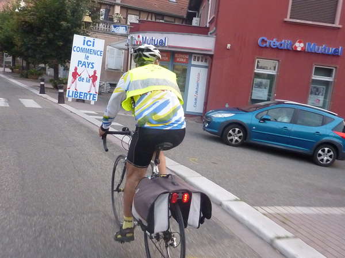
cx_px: 172
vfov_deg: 39.7
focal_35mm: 36
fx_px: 359
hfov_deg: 51.4
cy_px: 129
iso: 500
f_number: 3.3
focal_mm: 4.1
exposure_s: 1/125
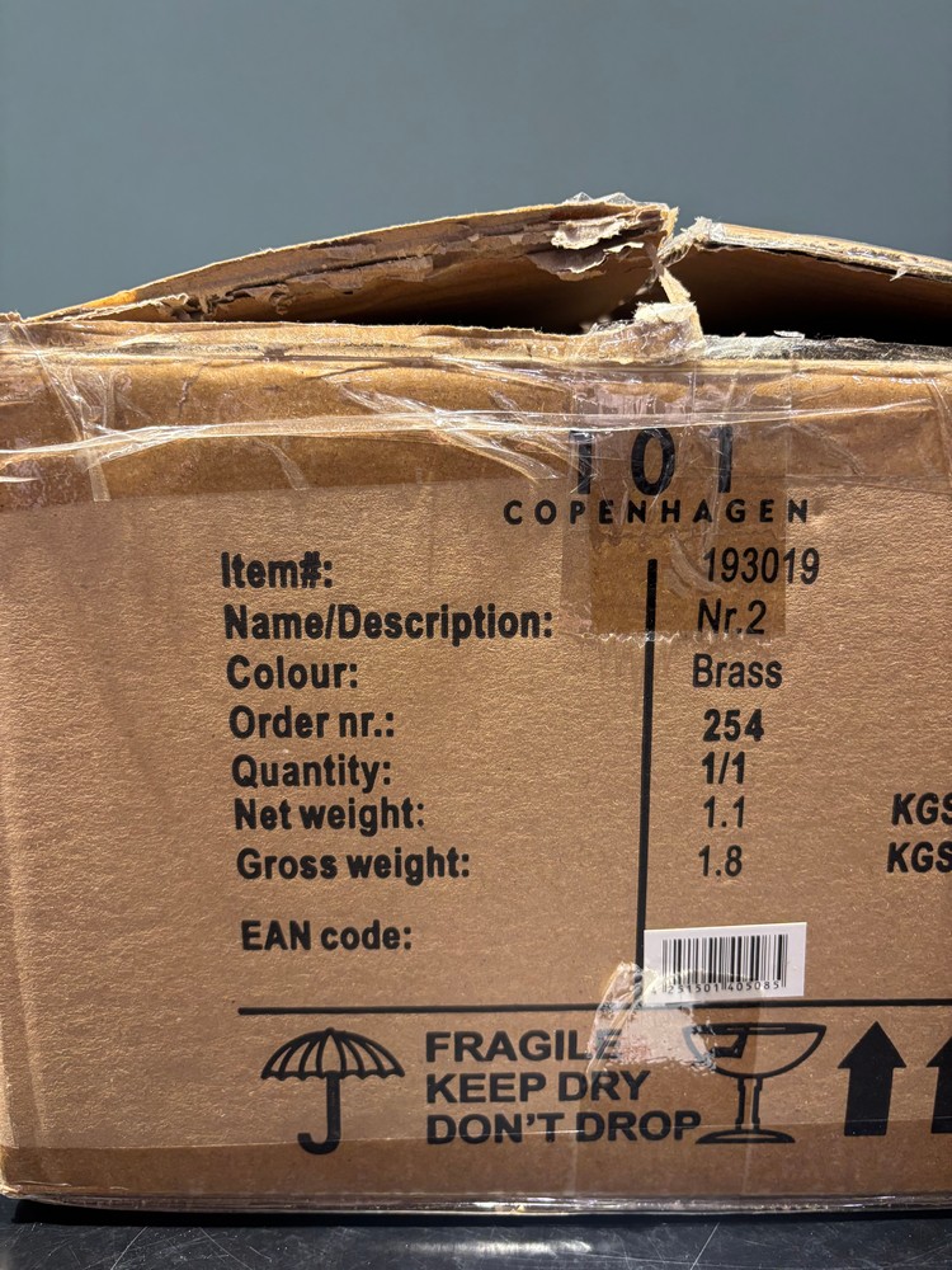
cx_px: 476
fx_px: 953
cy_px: 635
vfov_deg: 67.3
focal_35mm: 26
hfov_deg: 53.1
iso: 200
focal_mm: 5.96
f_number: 1.6
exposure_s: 1/50
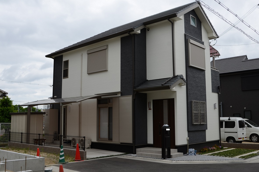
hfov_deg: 53.2
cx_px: 130
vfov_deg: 36.7
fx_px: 258
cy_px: 86
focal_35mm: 36
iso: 100
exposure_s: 1/250
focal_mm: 24
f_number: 6.3
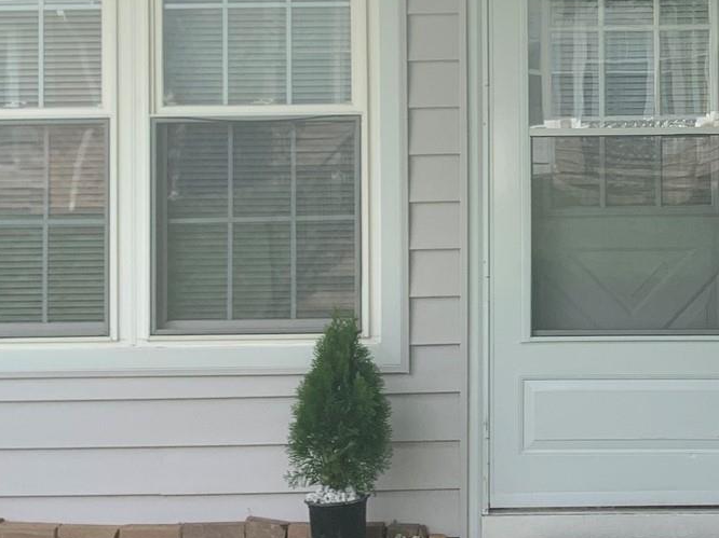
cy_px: 111
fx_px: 1661
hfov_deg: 23.6
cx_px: 686
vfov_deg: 18.3
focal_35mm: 80
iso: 25
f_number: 1.8
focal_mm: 4.25
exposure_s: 1/608
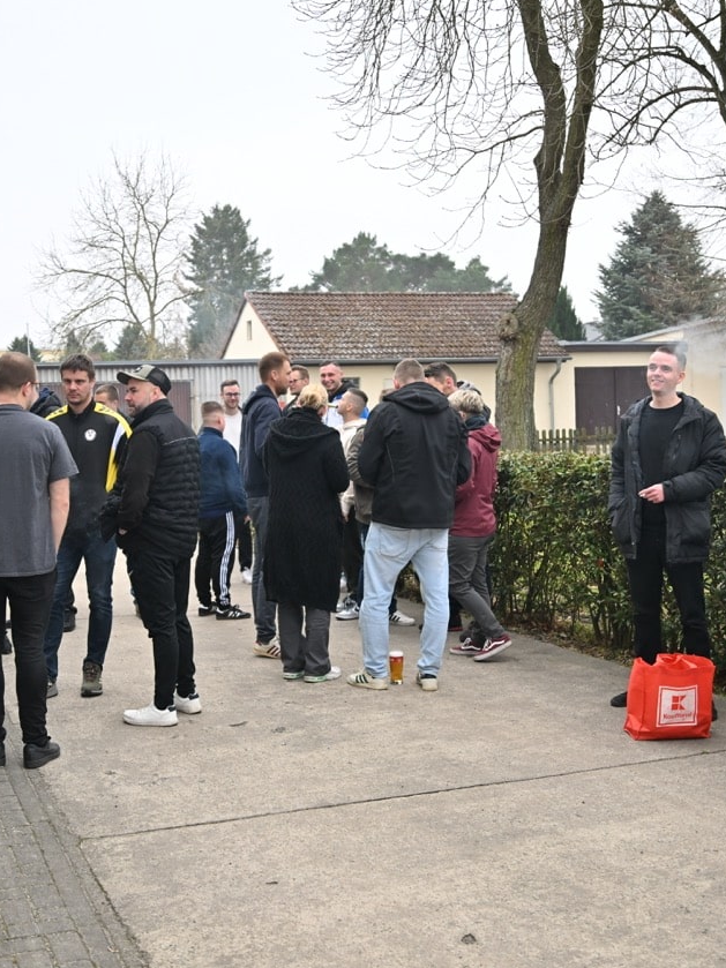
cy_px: 484
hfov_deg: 32.8
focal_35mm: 44
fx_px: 1231
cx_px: 290
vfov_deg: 43.0
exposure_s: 1/500
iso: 280
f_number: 2.8
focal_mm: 30
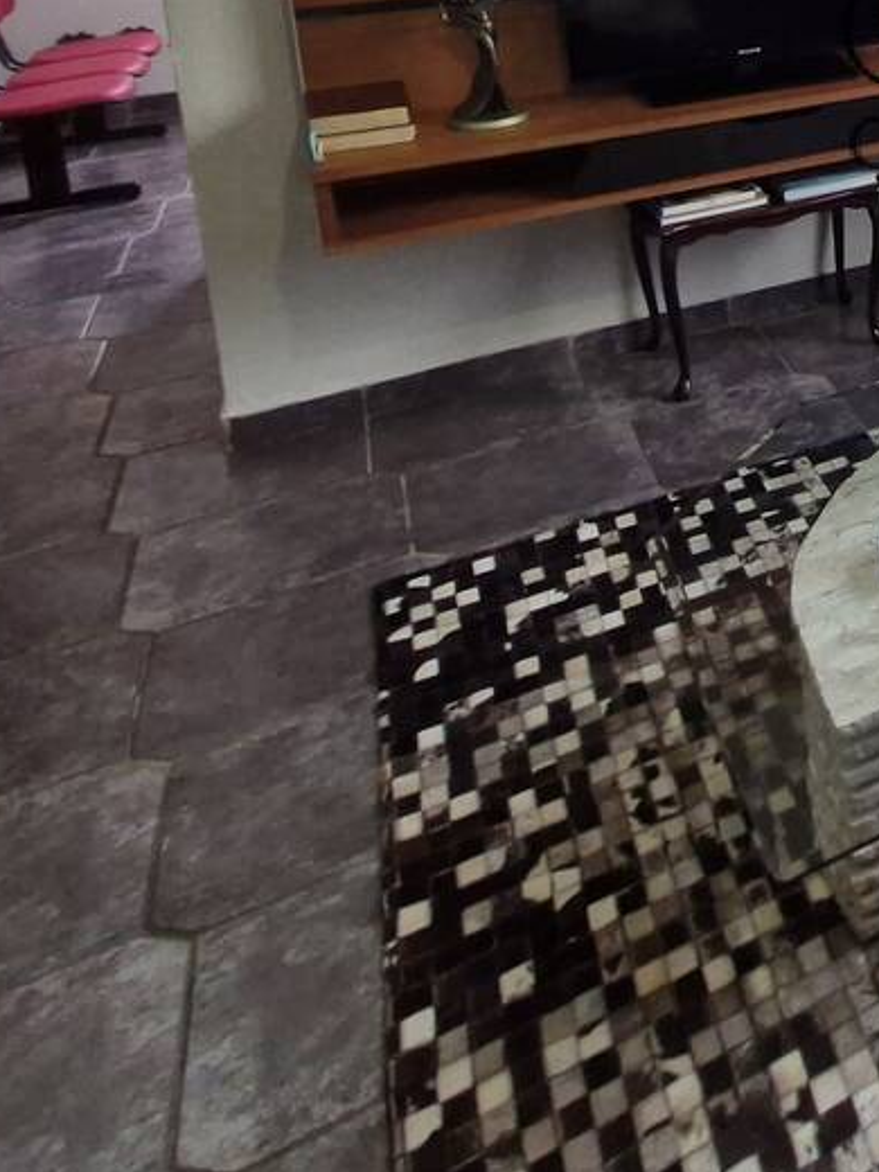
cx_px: 1377
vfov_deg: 43.5
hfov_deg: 26.3
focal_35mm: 36
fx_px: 1219
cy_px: -16
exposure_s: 1/53
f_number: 2.2
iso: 160
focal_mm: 1.74
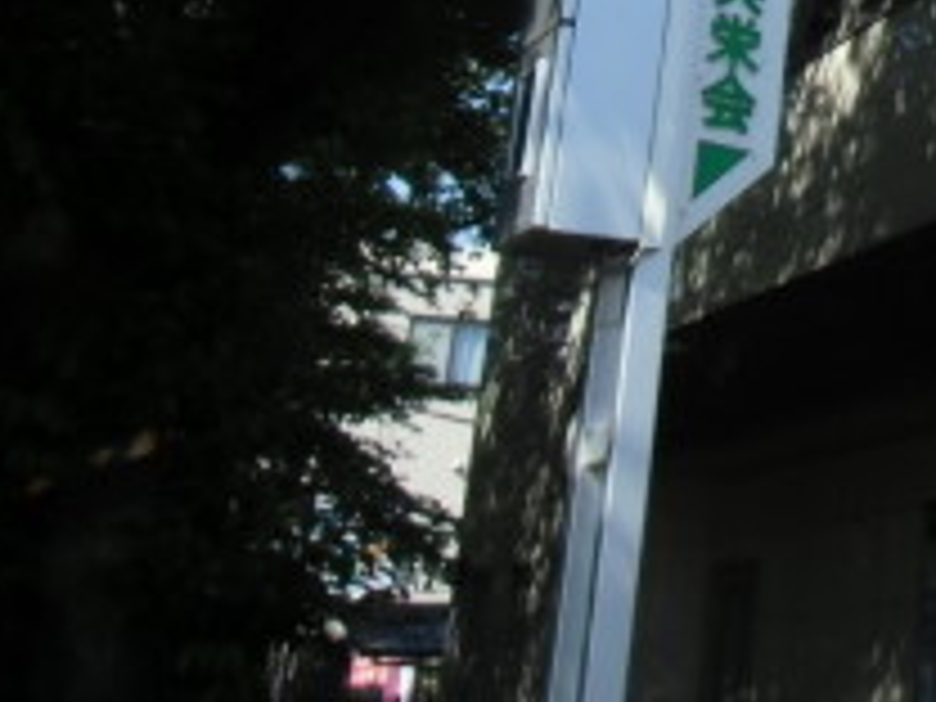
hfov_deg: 22.4
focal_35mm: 74
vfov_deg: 19.0
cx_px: 1336
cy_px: -90
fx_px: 2001
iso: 64
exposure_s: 1/400
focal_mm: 4.24
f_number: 3
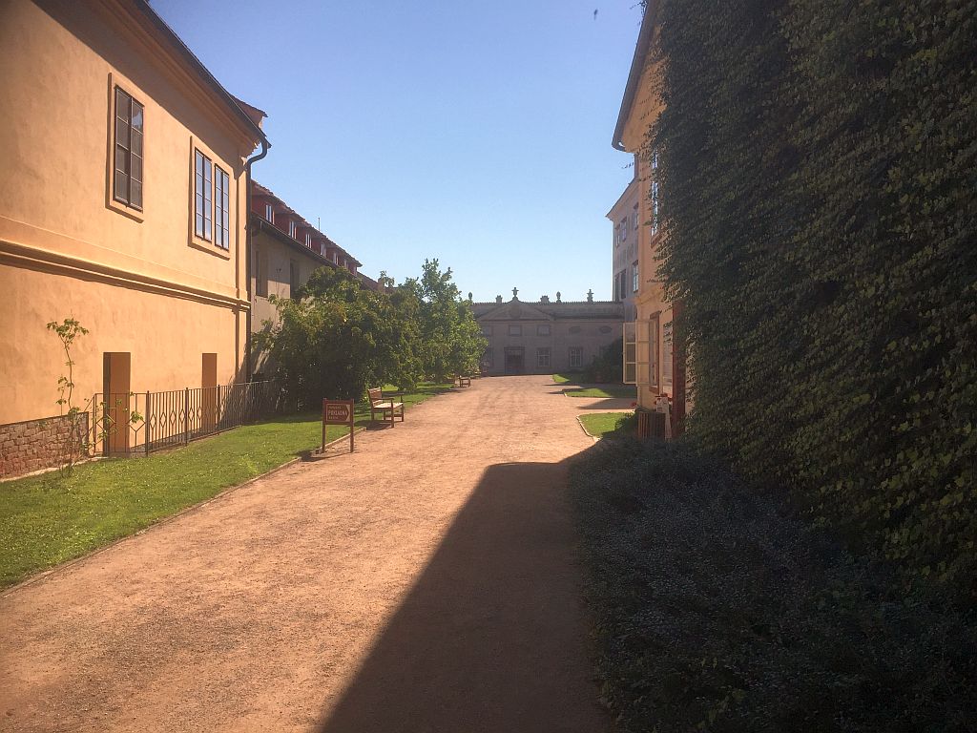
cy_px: 366
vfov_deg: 48.2
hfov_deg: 61.7
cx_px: 488
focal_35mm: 29
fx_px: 818
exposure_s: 1/3049
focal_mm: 4.15
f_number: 2.2
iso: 32
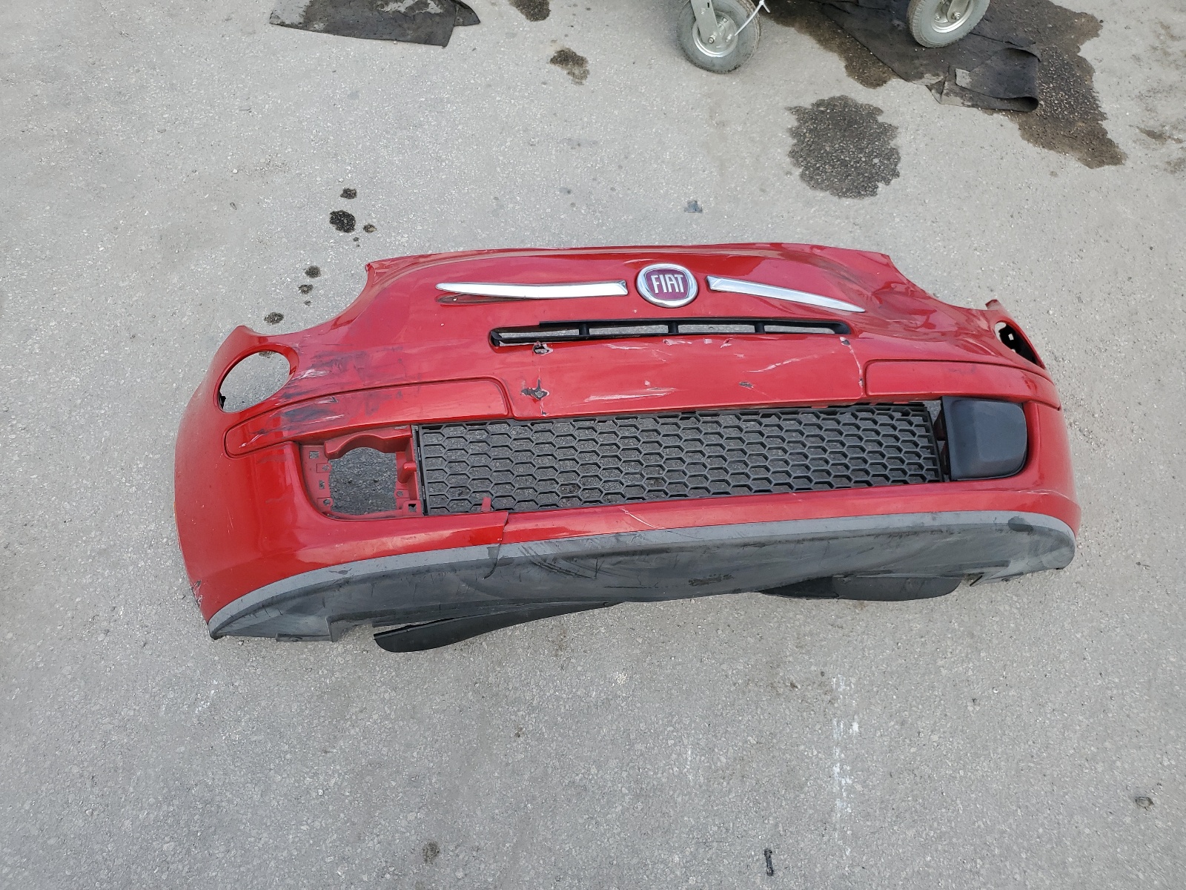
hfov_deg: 67.3
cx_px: 593
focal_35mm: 26
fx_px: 891
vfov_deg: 53.1
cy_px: 445
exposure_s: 1/833
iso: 50
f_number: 1.5
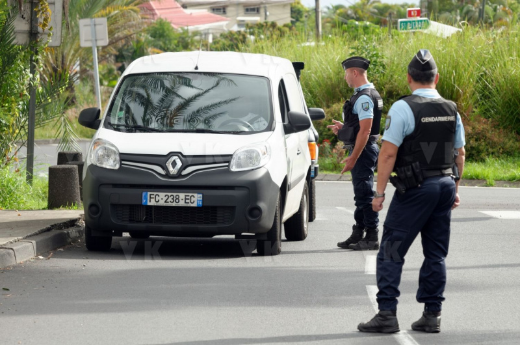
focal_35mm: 202
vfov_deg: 6.8
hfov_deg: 10.2
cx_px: 260
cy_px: 172
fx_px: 2919
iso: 250
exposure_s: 1/400
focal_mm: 135
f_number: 5.6
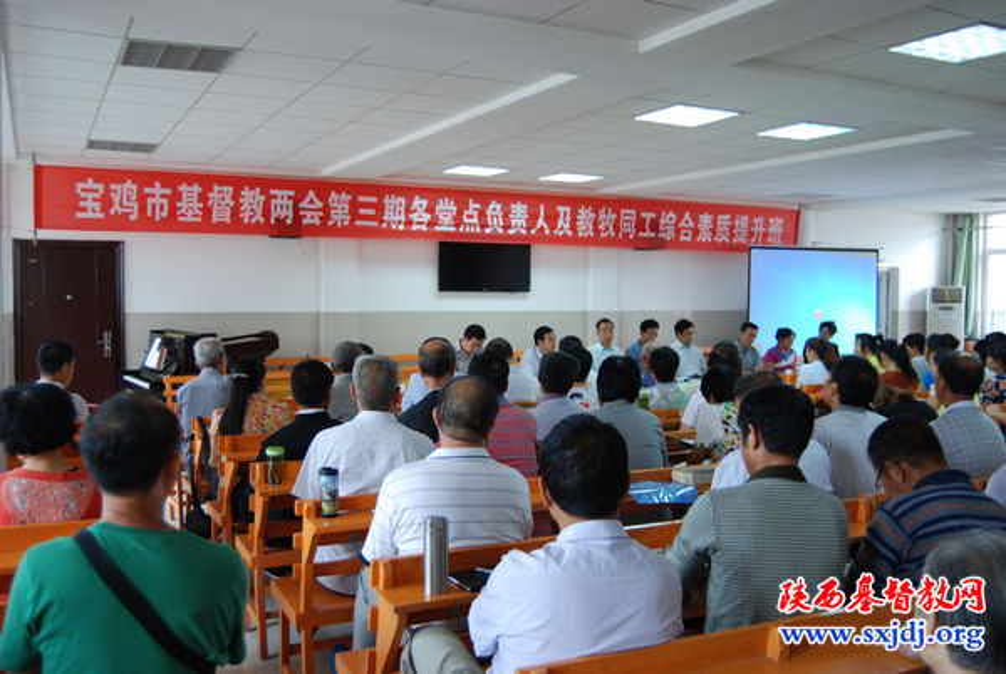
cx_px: 503
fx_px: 924
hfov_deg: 57.2
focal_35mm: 33
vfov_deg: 40.1
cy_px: 337
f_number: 3.8
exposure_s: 1/4
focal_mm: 22
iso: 100
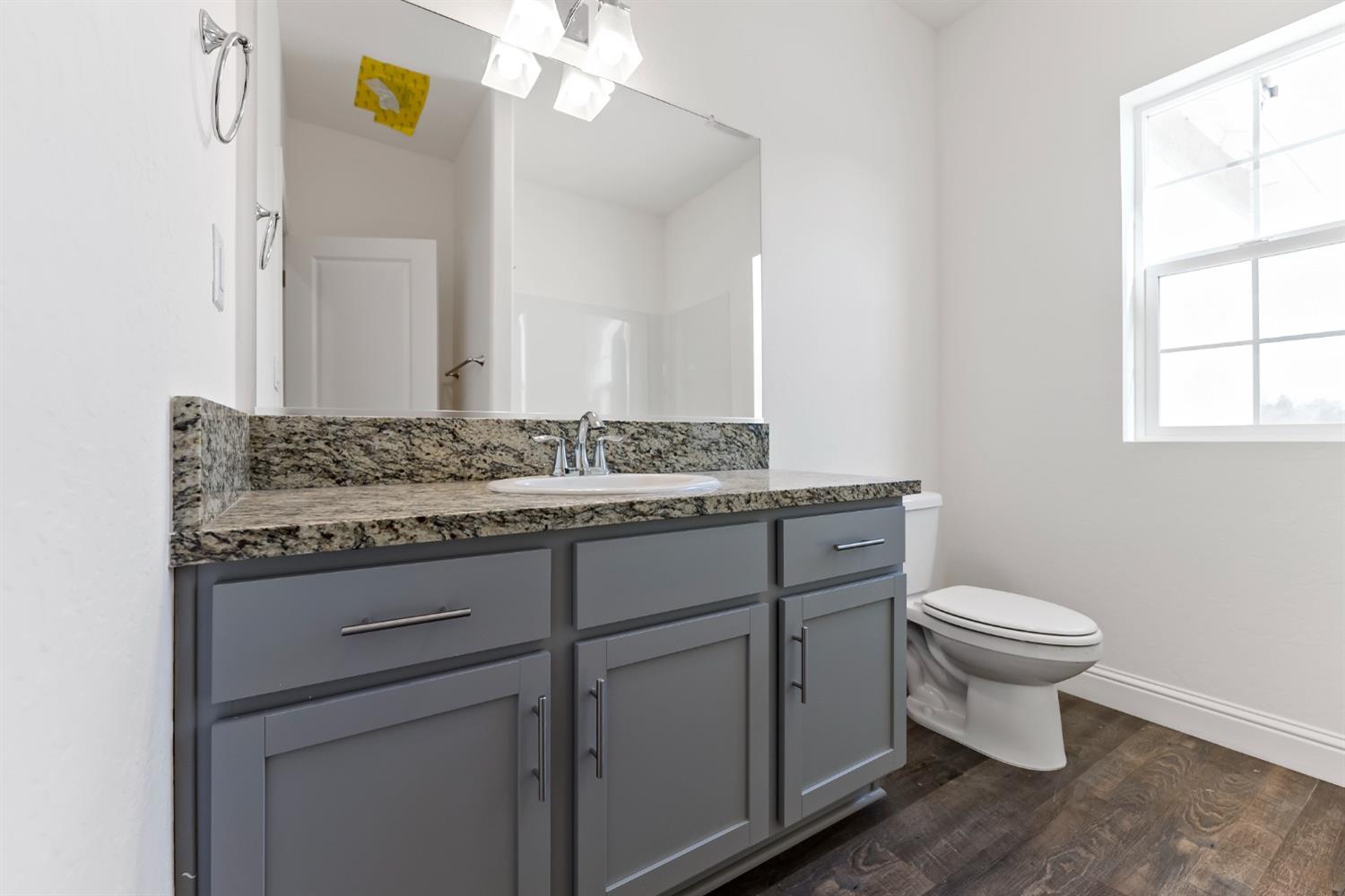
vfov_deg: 81.2
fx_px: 523
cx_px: 672
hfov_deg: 104.3
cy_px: 448
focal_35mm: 14
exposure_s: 1/160
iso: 400
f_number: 4
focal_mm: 14
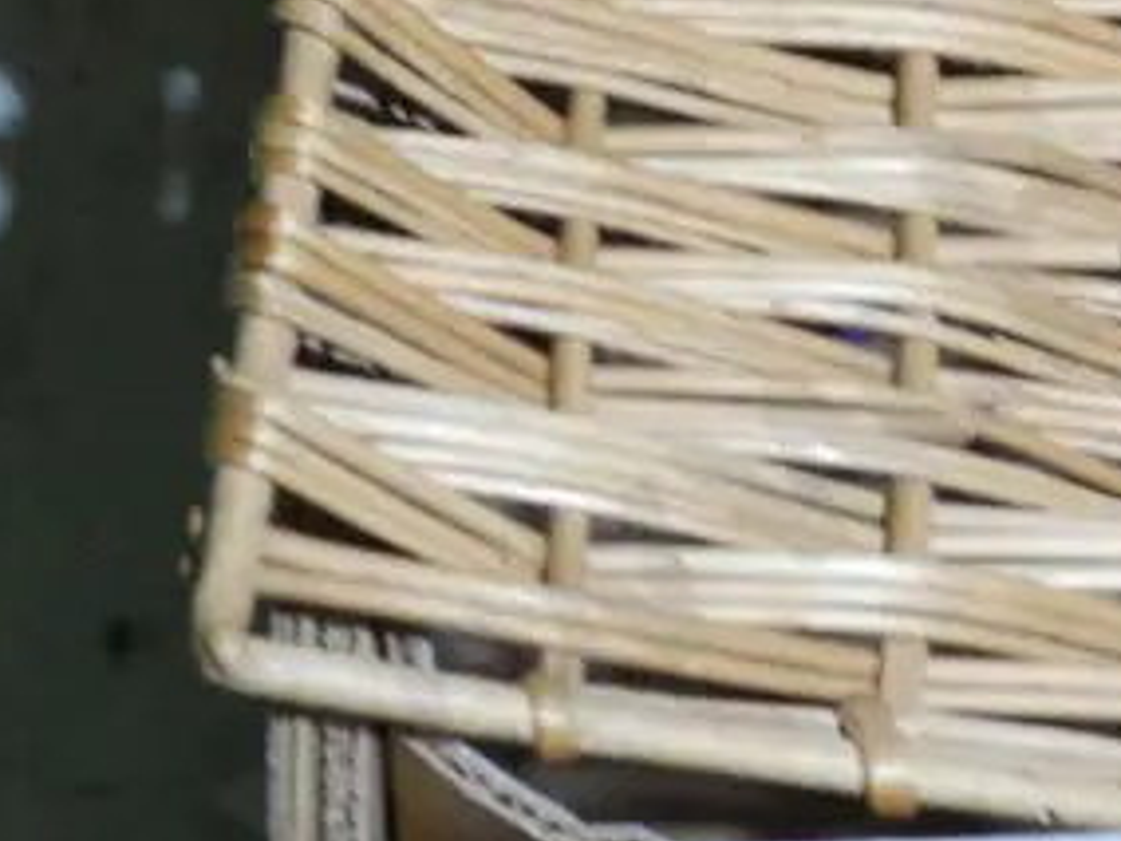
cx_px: 1875
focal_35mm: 166
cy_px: -345
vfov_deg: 8.8
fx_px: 5376
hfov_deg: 11.2
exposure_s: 1/60
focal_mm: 23
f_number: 5.1
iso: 800
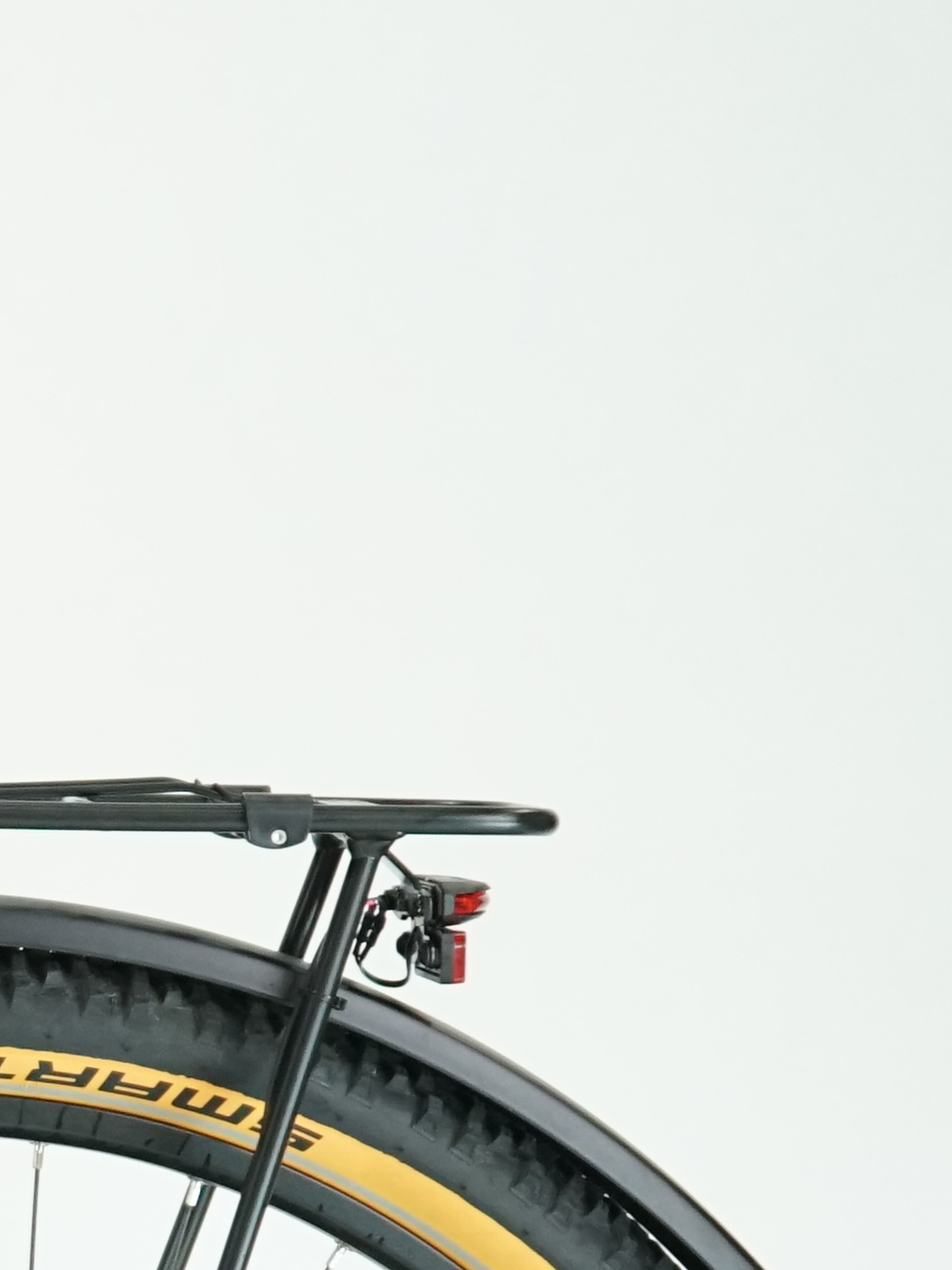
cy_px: 1289
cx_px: -1640
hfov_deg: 6.3
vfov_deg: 8.9
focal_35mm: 222
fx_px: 8142
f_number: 5.6
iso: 2000
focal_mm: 54
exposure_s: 1/200
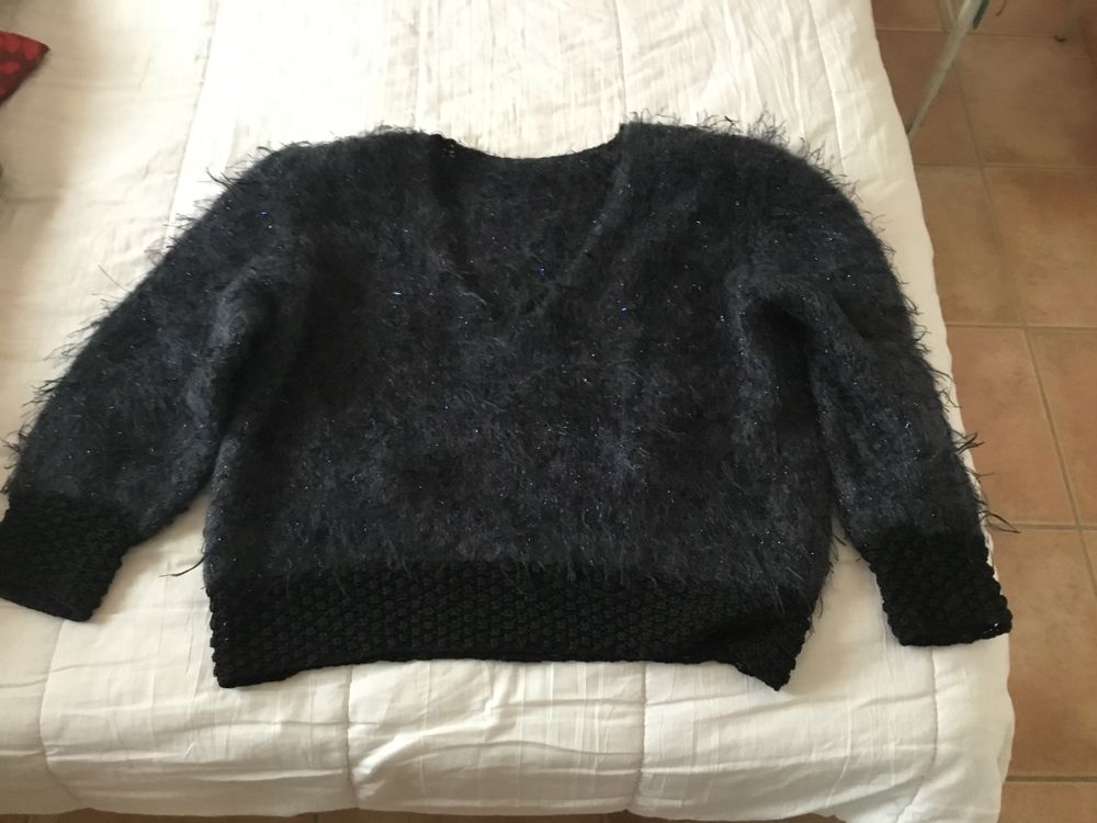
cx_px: 548
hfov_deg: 58.4
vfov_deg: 45.4
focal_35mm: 31
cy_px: 412
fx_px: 982
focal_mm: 3.3
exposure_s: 1/33
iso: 250
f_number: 2.4
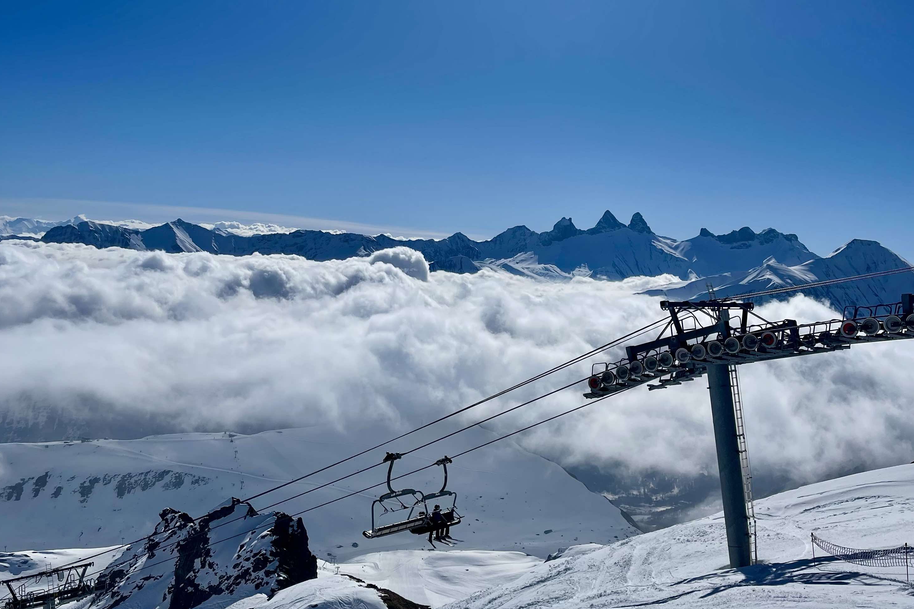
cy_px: 331
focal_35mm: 27
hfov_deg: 67.4
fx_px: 685
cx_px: 472
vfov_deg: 47.9
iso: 32
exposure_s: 1/25000
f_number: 1.6
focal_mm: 5.1
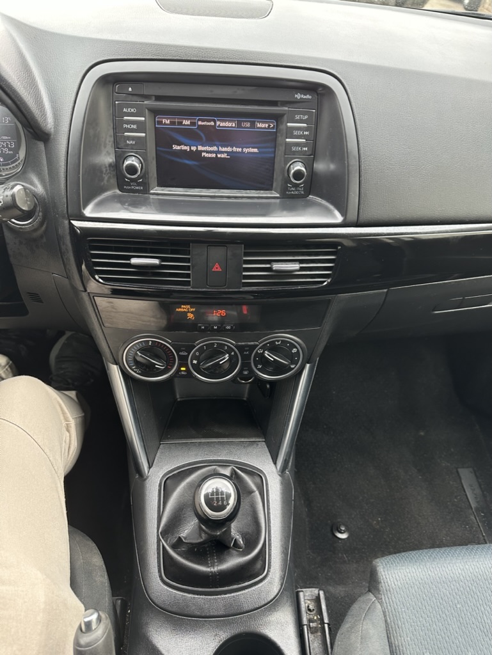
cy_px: 328
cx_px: 246
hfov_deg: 56.9
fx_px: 454
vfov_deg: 71.6
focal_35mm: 24
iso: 160
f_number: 1.78
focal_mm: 6.86
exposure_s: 1/121
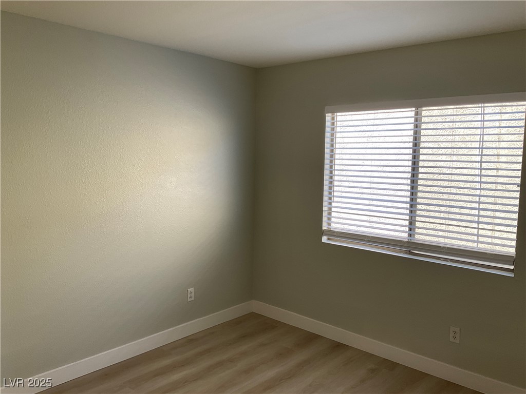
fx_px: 441
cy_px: 197
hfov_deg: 61.7
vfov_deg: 48.2
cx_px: 263
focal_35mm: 29
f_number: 1.8
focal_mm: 3
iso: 32
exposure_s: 1/122
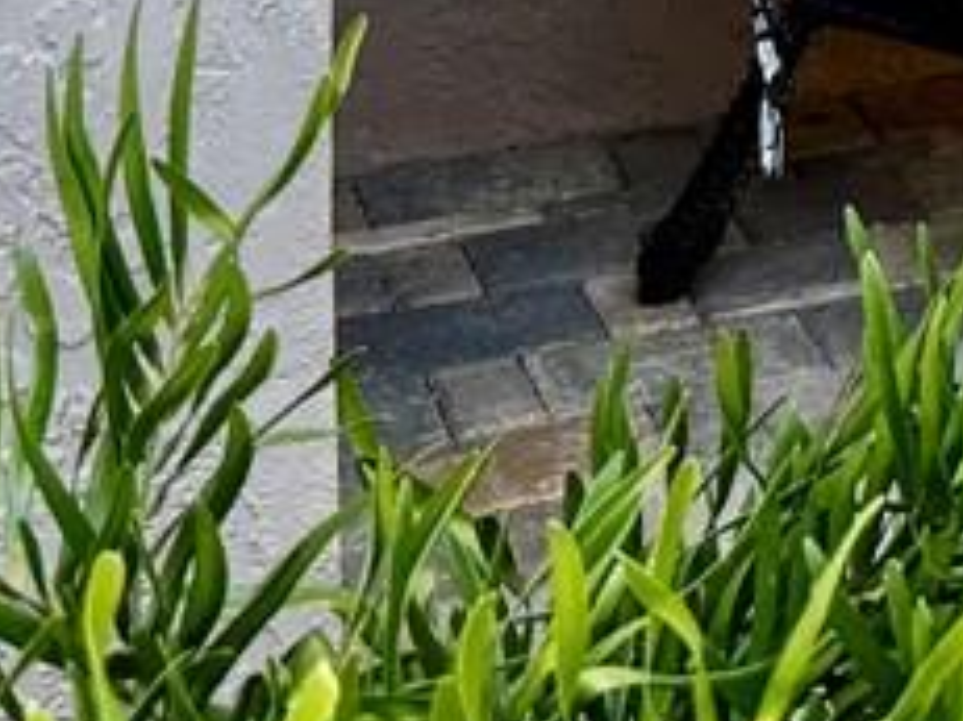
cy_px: -1521
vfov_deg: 7.7
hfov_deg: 11.3
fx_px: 4616
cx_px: 1597
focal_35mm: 166
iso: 100
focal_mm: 6.76
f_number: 1.78
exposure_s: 1/772
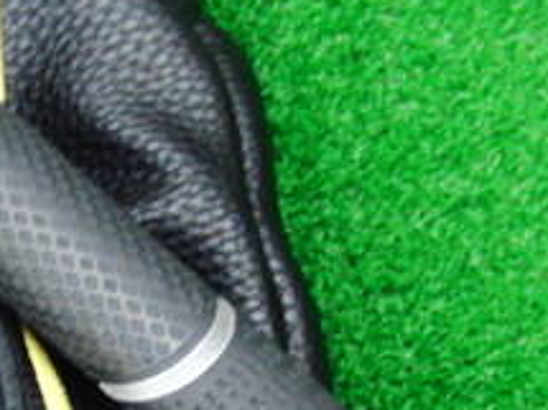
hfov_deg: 17.9
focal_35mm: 110
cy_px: 395
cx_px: 199
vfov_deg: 13.3
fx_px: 1740
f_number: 3.6
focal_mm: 6.42
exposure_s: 1/15
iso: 400
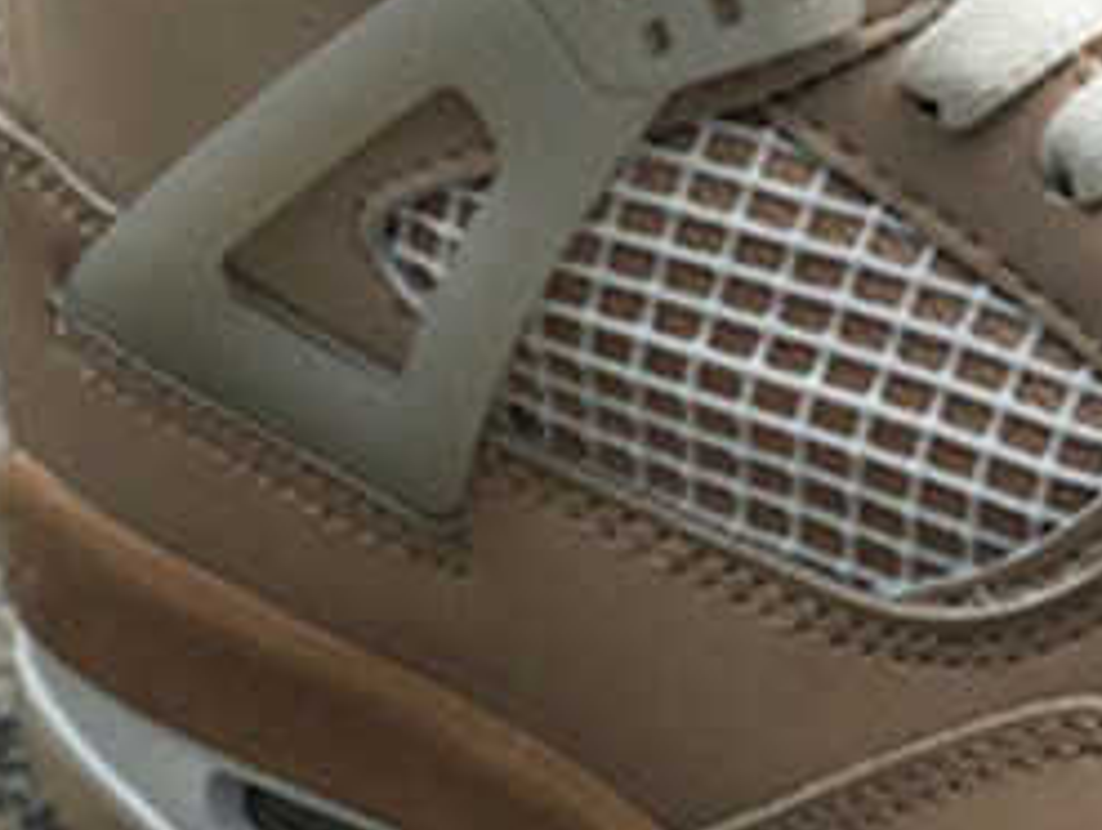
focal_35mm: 224
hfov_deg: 8.4
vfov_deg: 6.6
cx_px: 2101
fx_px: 7141
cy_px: -22
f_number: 2.4
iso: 16
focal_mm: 6
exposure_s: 1/657
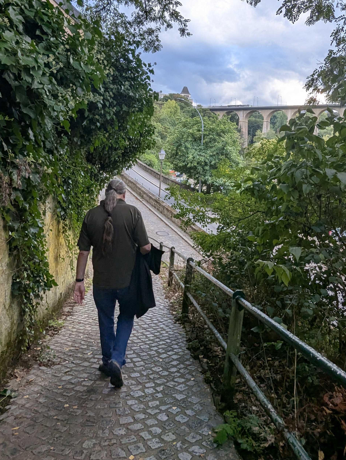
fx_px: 346
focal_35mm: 26
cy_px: 168
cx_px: 180
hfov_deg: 53.2
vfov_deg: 66.1
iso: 50
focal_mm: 2.35
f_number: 2.2
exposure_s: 1/226
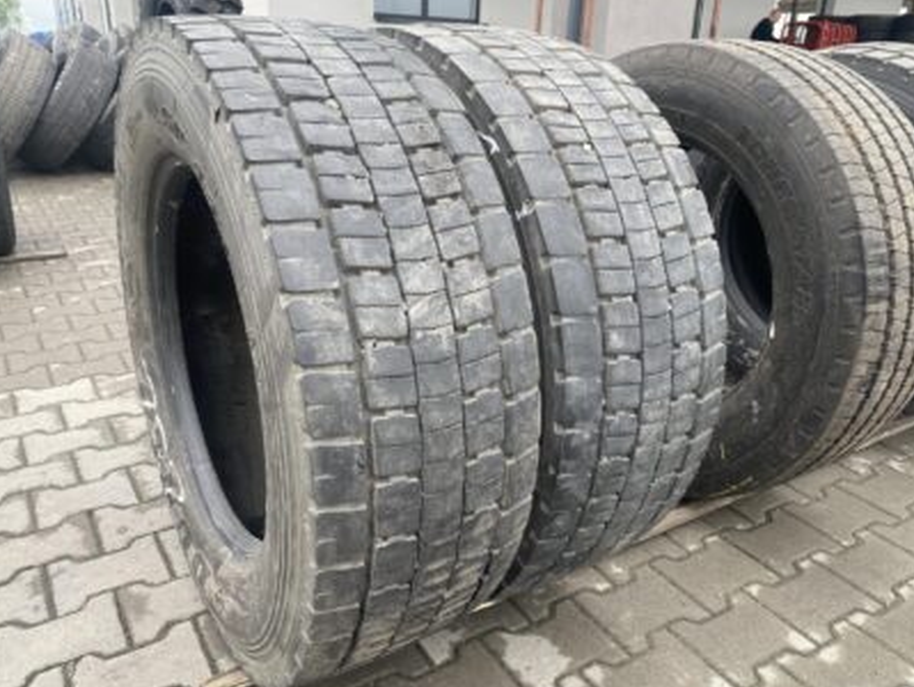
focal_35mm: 28
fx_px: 740
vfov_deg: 49.8
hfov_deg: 63.4
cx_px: 444
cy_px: 349
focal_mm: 4.25
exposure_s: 1/179
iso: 32
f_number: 1.8
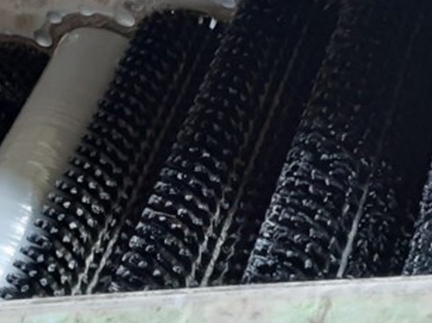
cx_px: 221
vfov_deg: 16.1
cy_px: -6
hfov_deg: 21.8
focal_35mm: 90
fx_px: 1123
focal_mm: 2.91
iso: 125
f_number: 1.9
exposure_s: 1/50
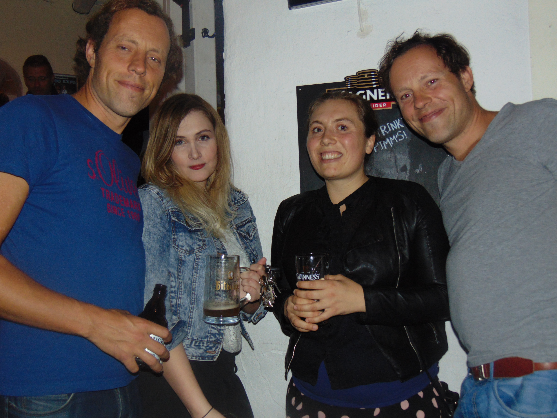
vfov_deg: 40.7
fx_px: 563
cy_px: 209
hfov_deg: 52.6
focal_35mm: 35
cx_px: 278
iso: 200
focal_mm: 6.3
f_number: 3.2
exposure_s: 1/8
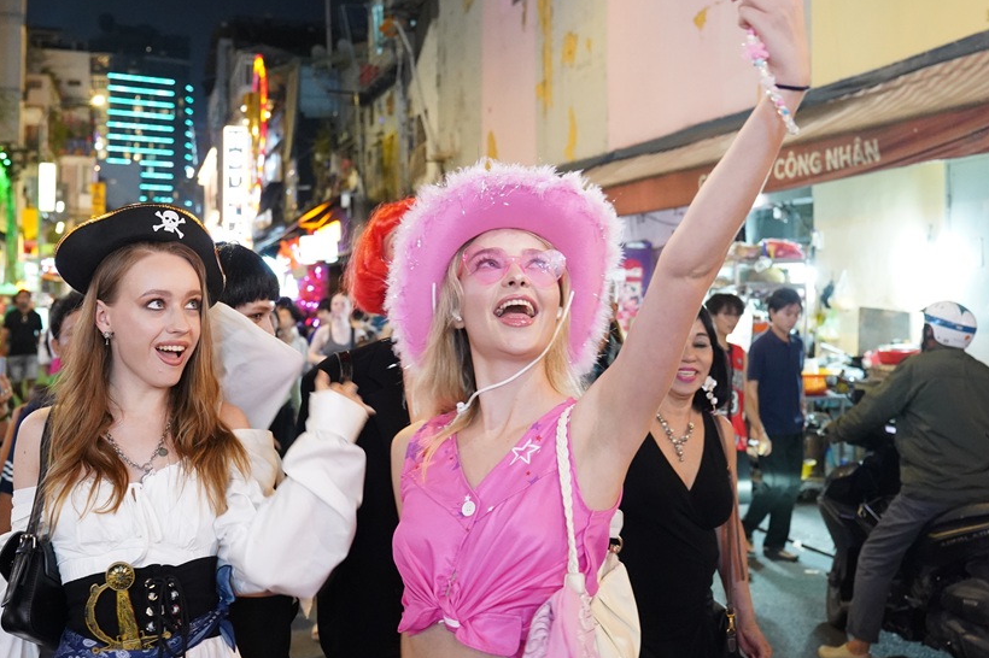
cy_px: 294
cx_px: 388
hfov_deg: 47.1
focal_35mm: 41
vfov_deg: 32.6
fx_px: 1126
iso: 6400
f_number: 3.5
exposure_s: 1/100
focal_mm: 28
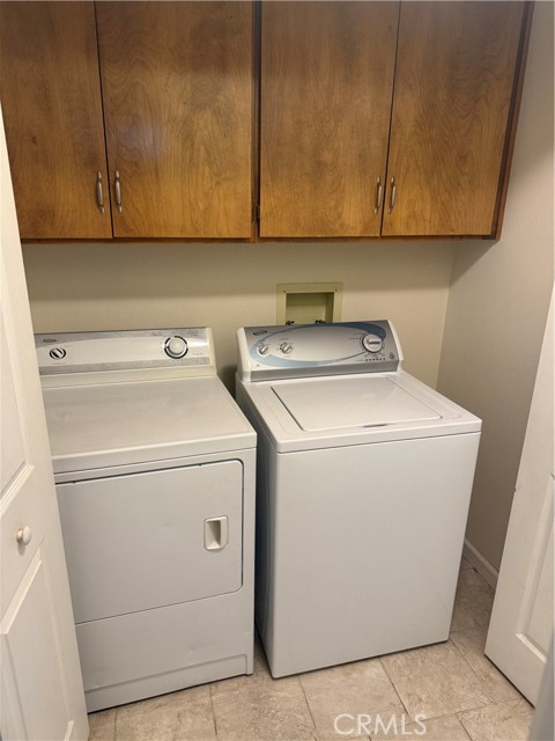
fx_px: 513
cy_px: 370
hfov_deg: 56.8
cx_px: 278
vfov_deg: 71.6
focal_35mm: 24
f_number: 1.78
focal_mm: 6.76
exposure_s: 1/60
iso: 160
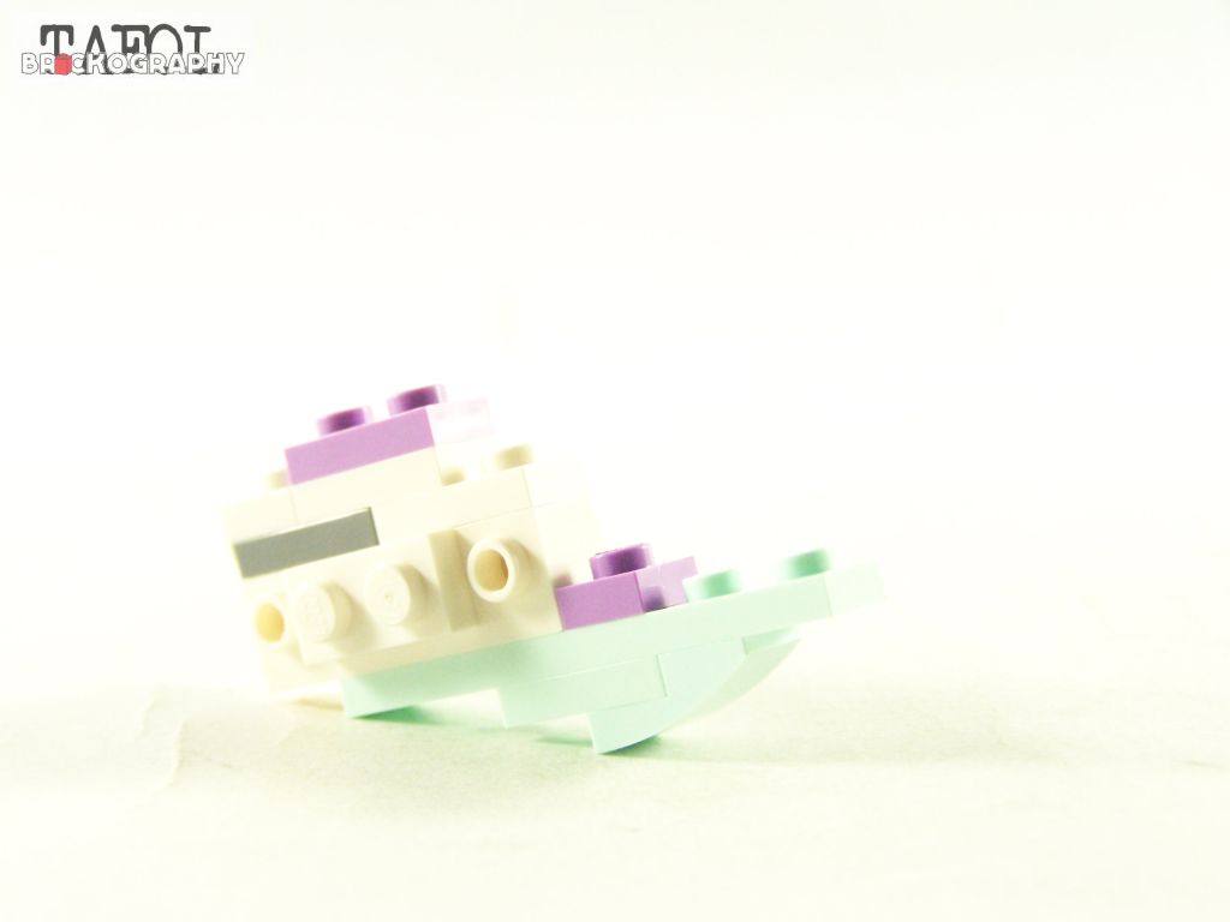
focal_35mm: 82
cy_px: 461
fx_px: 2914
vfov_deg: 18.0
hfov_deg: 23.8
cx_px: 615
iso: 400
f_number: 3.2
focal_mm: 13.7
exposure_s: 1/60
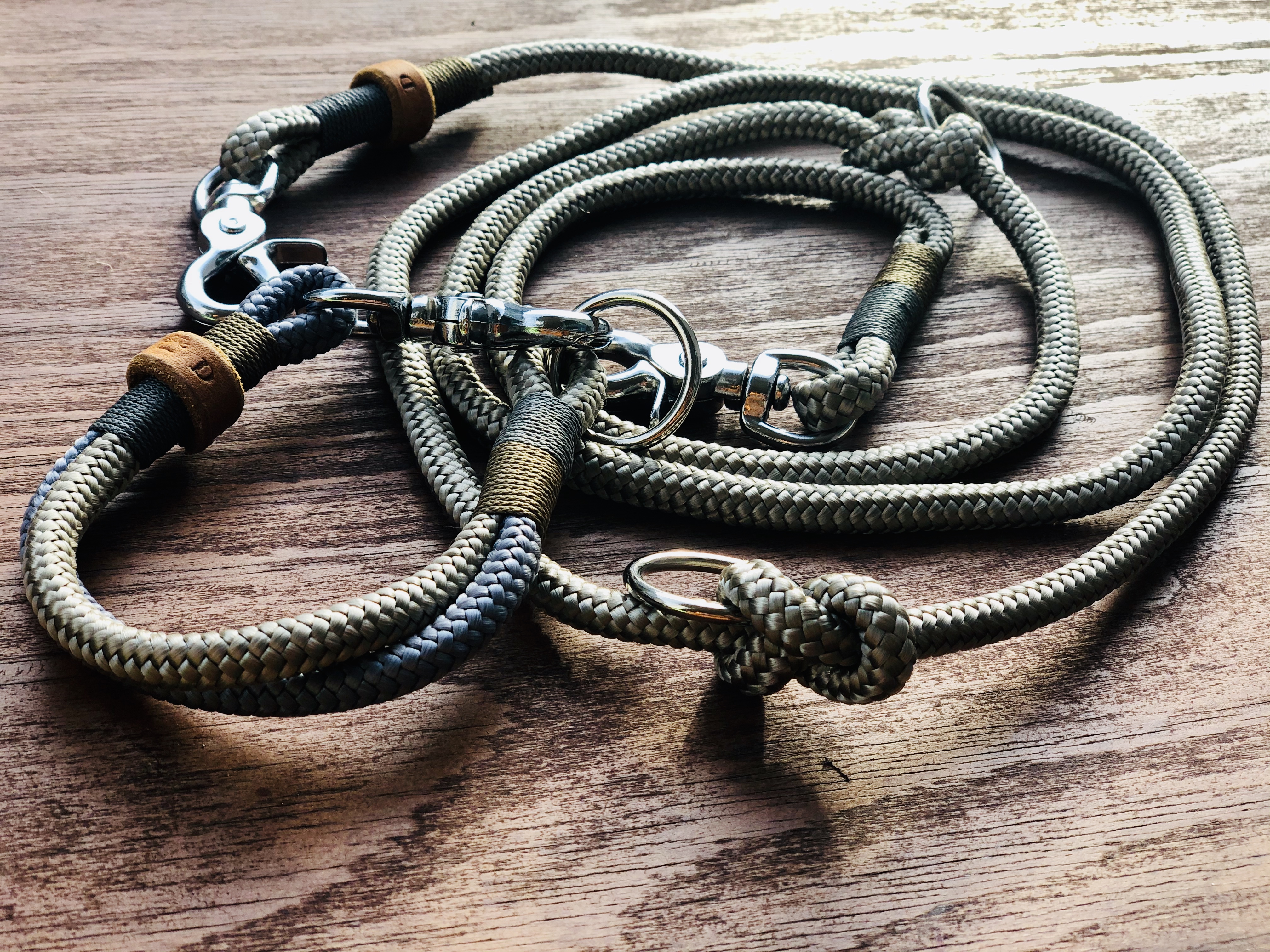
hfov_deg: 36.8
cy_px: 476
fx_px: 1908
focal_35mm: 52
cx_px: 635
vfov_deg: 28.0
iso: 20
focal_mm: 6
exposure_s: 1/100
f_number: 2.4
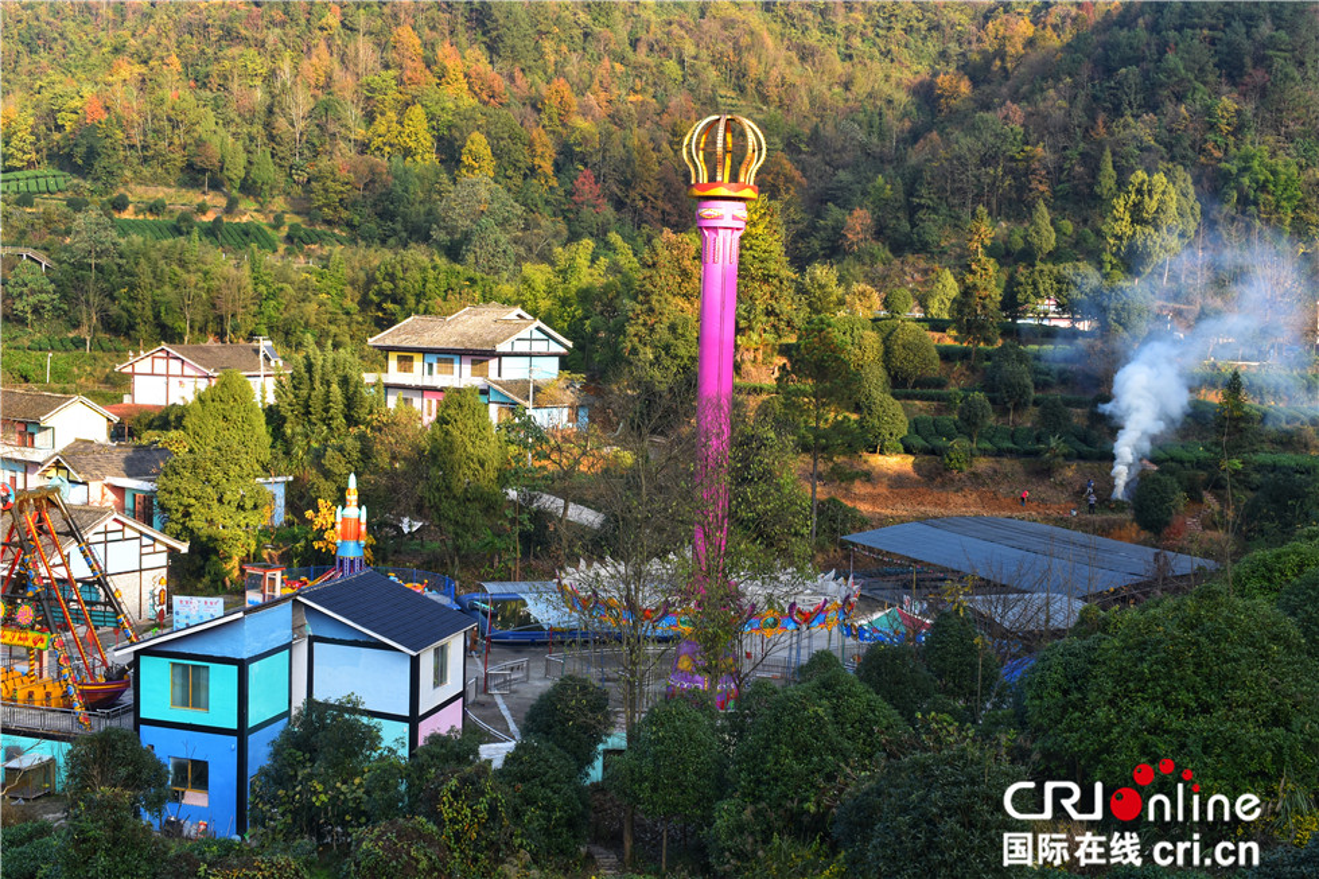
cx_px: 660
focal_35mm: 44
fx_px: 1593
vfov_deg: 30.8
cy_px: 440
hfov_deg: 45.0
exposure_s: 1/50
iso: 140
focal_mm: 29
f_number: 10
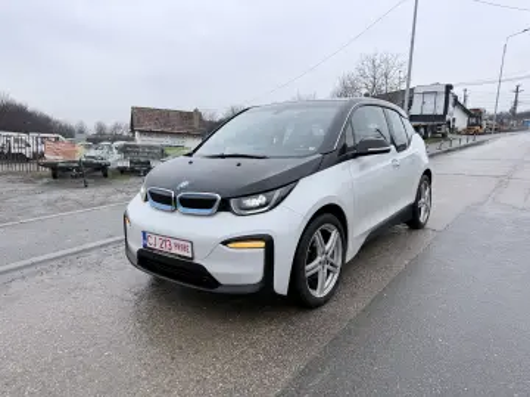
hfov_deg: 71.6
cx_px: 265
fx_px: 367
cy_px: 198
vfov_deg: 56.8
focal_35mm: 24
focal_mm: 6.76
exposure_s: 1/1075
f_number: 1.78
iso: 80
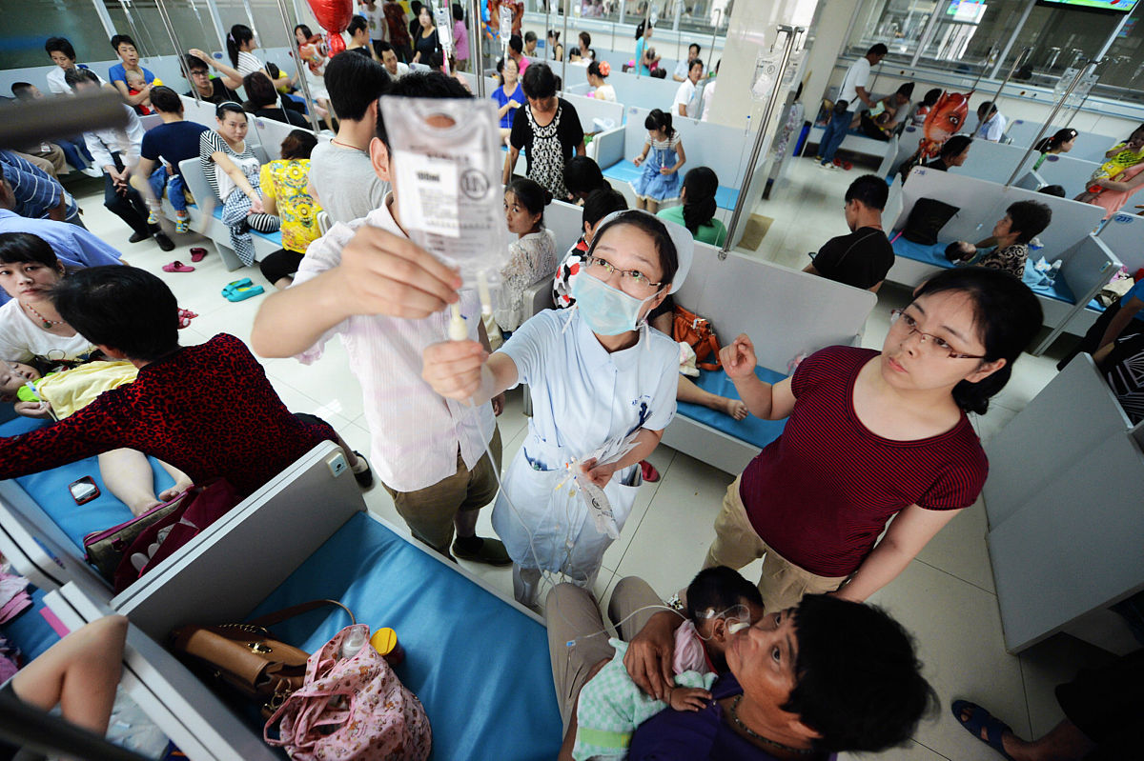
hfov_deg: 104.3
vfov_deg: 81.2
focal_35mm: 14
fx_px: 445
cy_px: 380
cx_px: 572
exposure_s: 1/250
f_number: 2.8
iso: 1600
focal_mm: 14
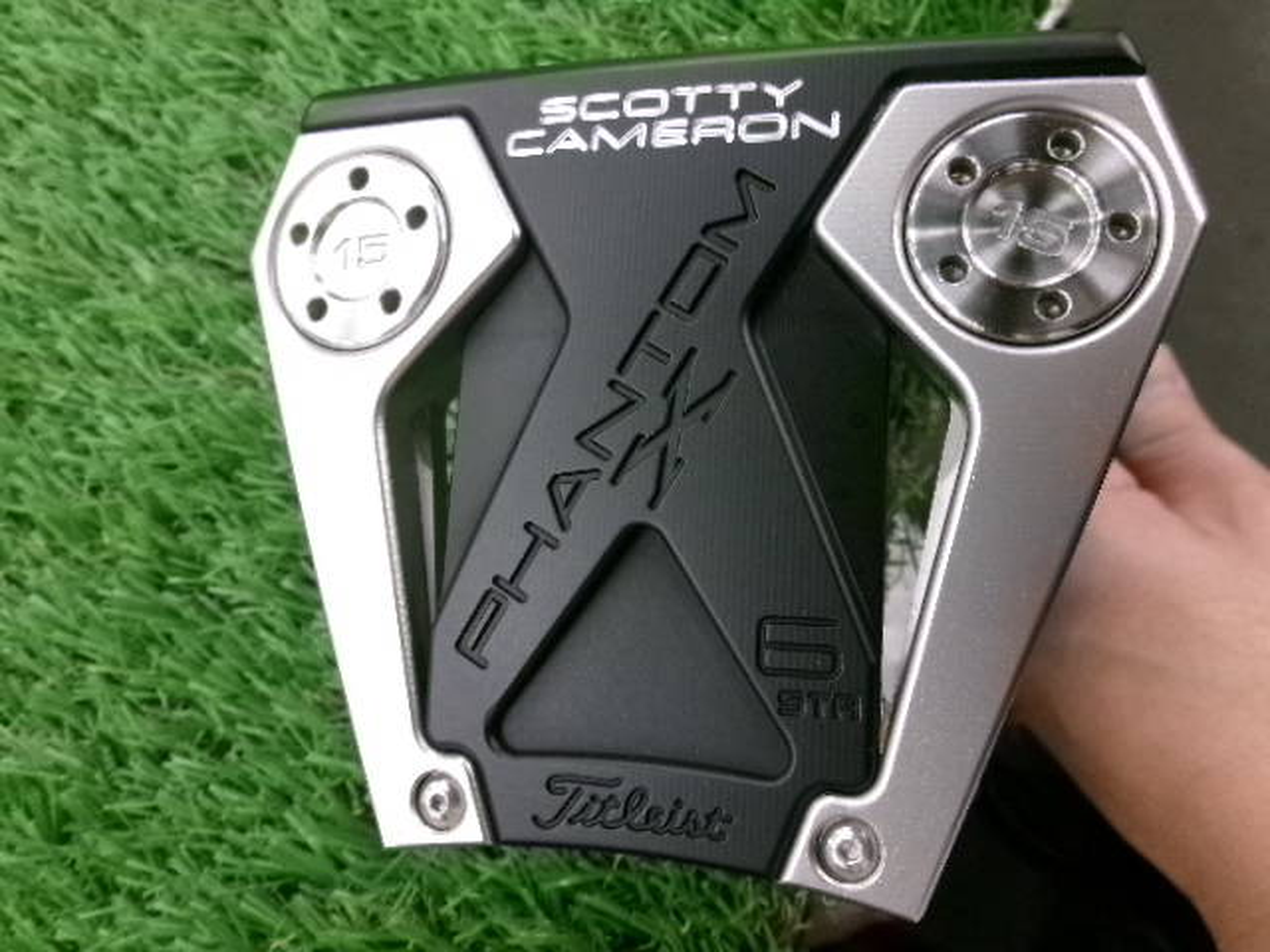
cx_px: 635
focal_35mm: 28
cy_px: 476
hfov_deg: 63.4
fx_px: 1027
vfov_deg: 49.7
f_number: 3.9
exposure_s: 1/45
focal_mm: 5.1
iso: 800
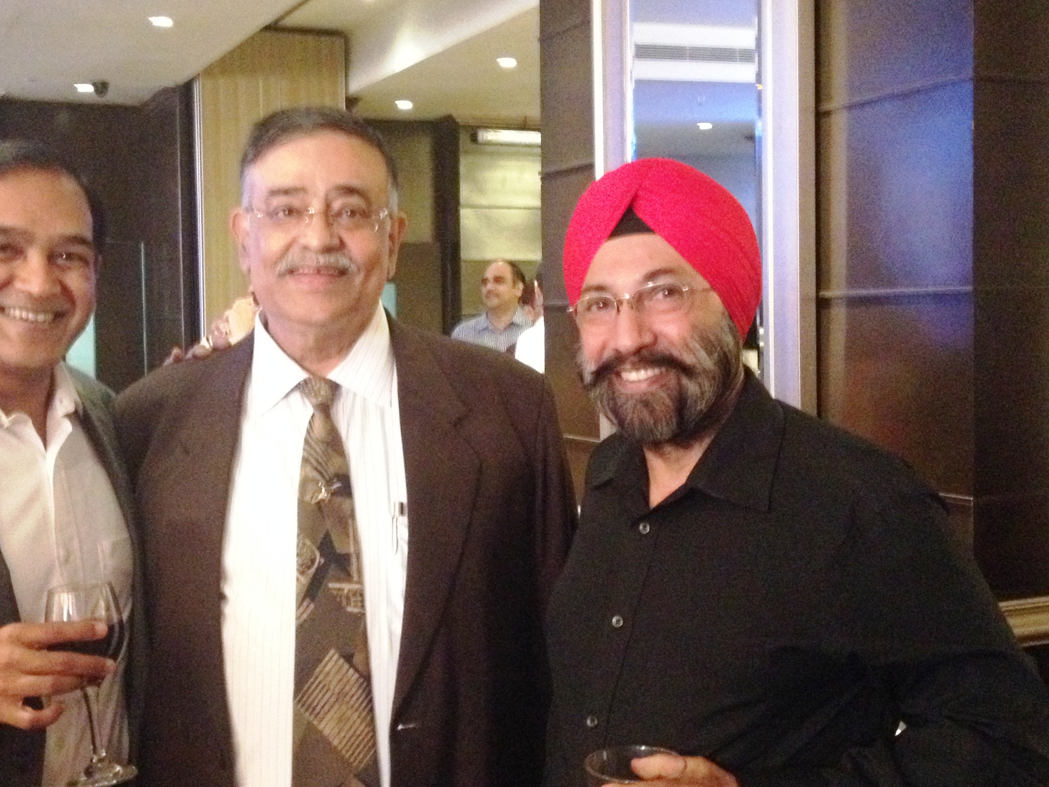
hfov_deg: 38.0
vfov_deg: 29.1
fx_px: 1515
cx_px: 419
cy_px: 388
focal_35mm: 50
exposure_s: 1/15
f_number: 2.4
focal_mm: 4.28
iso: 800
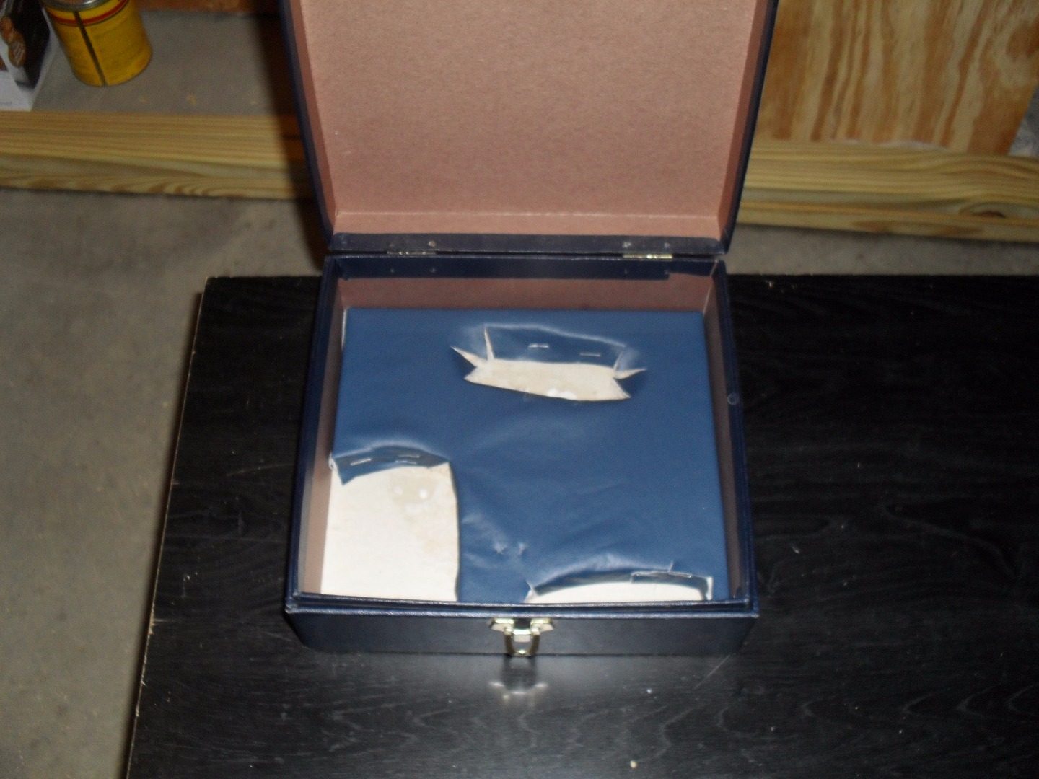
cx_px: 520
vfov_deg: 40.7
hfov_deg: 52.6
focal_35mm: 35
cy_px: 390
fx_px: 1051
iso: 200
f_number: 3.2
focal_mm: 6.3
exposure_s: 1/45
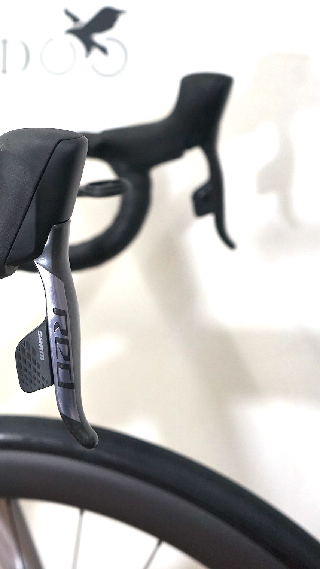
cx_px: -30
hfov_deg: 20.2
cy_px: 284
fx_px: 860
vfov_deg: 36.6
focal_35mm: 57
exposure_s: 1/160
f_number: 4.5
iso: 1250
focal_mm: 36
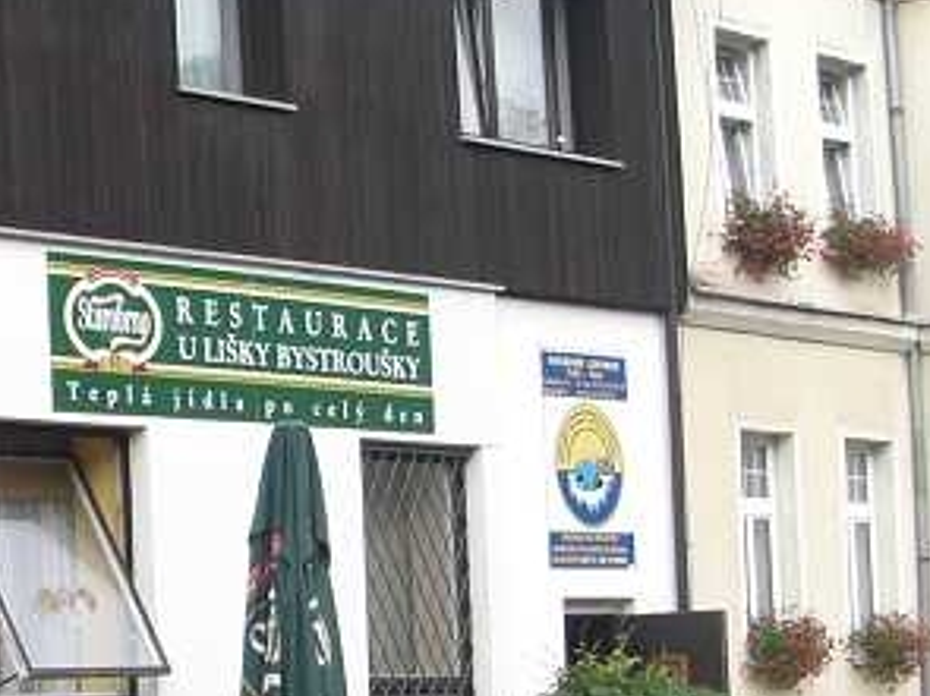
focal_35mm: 103
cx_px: -312
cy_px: 551
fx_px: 2766
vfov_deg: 14.3
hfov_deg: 17.7
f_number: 3.1
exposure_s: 1/160
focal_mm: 6.3
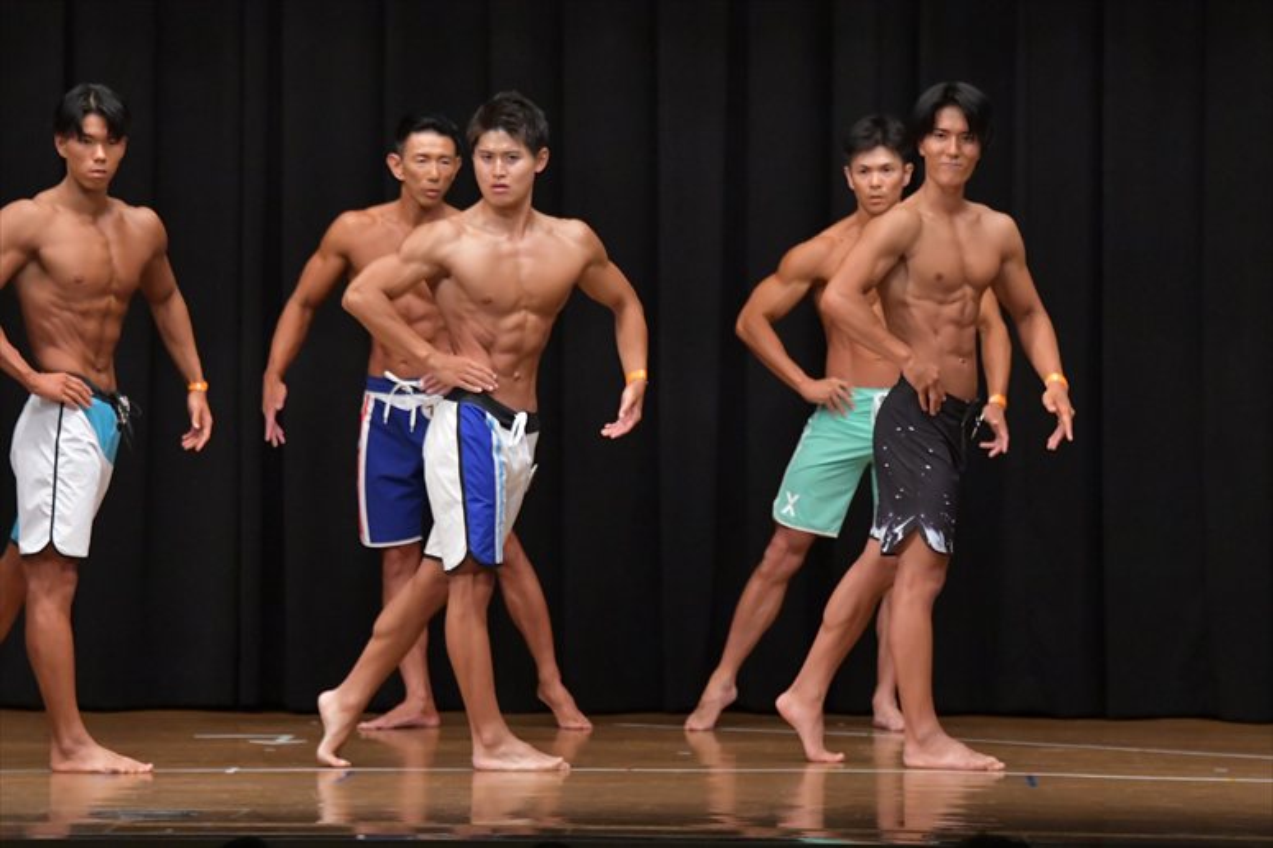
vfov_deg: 6.3
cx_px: 636
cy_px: 424
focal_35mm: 217
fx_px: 7670
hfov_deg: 9.5
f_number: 5.6
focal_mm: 145
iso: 6400
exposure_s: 1/400
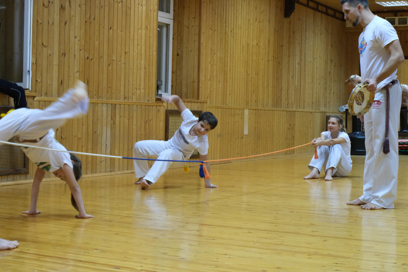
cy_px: 136
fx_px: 737
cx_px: 204
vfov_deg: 20.9
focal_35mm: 65
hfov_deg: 31.0
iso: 6400
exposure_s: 1/85
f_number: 5.6
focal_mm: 43.2
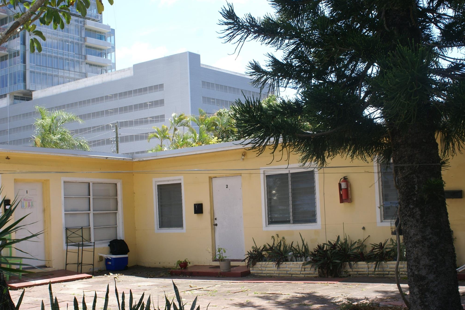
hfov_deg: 45.4
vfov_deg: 31.2
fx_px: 555
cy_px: 154
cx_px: 229
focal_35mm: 43
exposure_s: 1/100
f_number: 9
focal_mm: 28
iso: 100
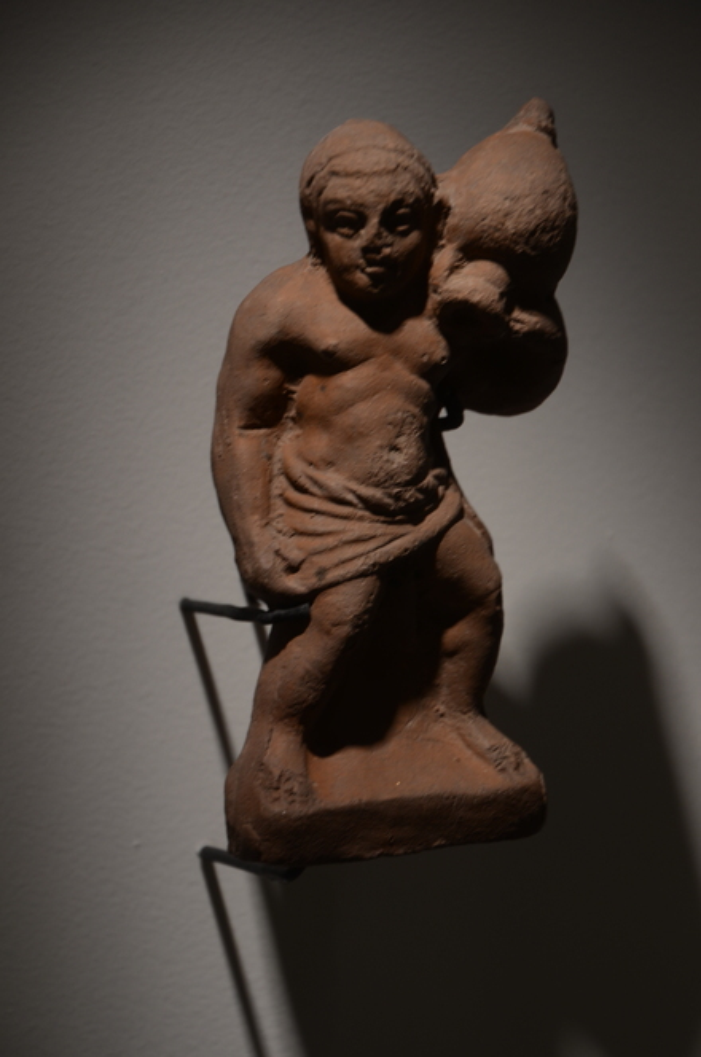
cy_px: 528
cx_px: 350
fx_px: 4839
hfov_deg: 8.3
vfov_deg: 12.5
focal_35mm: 165
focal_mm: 110
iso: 250
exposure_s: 1/40
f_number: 5.6
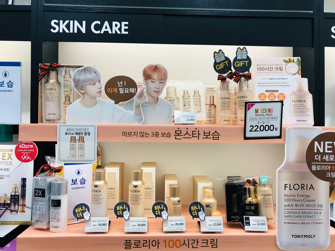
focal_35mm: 28
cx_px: 168
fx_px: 271
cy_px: 126
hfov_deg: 63.4
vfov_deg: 49.7
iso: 40
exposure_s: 1/120
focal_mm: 3.99
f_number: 1.8
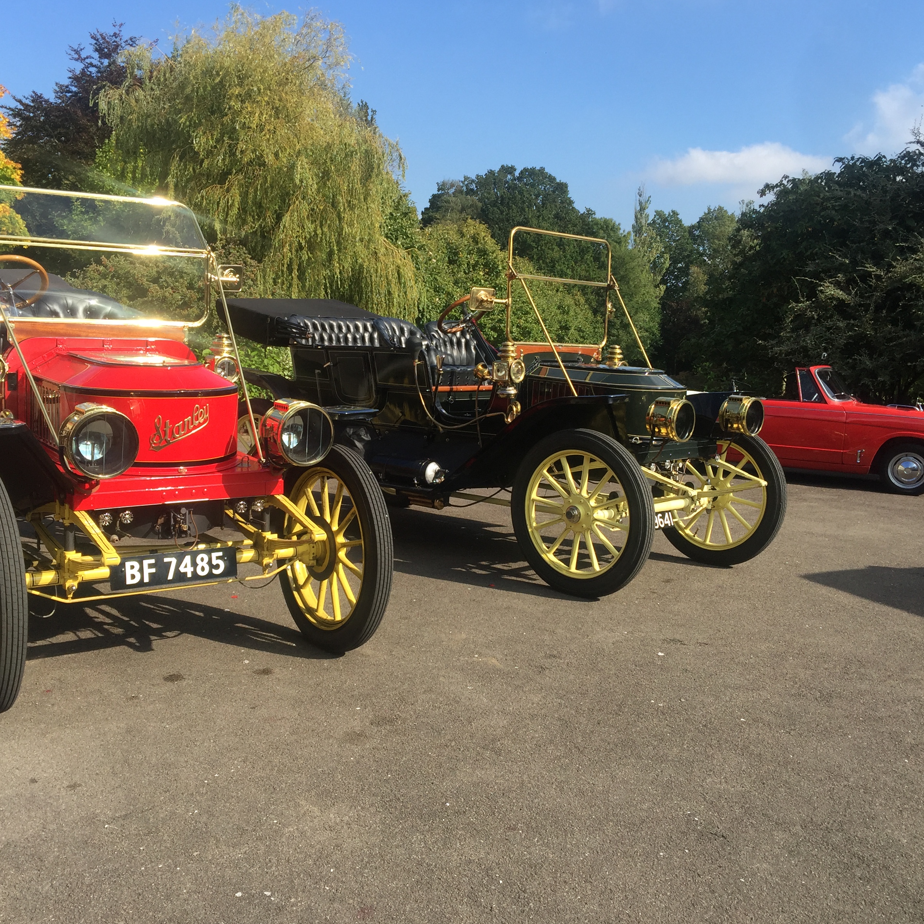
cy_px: 463
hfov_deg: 47.2
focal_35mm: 35
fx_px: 1057
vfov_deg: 47.2
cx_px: 424
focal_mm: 4.15
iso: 32
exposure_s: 1/1319
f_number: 2.2
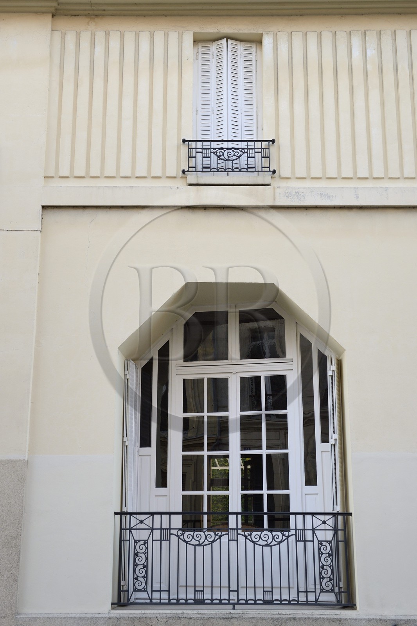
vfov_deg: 43.6
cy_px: 313
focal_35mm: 45
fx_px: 782
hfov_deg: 29.9
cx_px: 208
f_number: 6.3
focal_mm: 45
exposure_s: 1/125
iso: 400
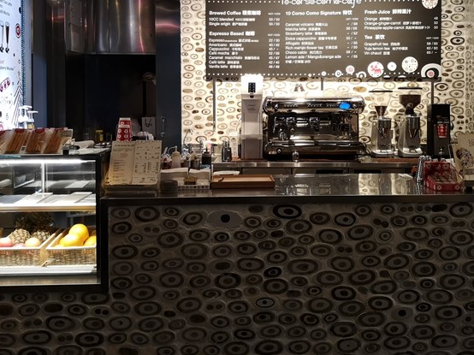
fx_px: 534
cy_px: 103
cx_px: 252
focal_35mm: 39
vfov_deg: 36.2
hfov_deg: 47.9
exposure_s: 1/36
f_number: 1.8
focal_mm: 3.95
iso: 200
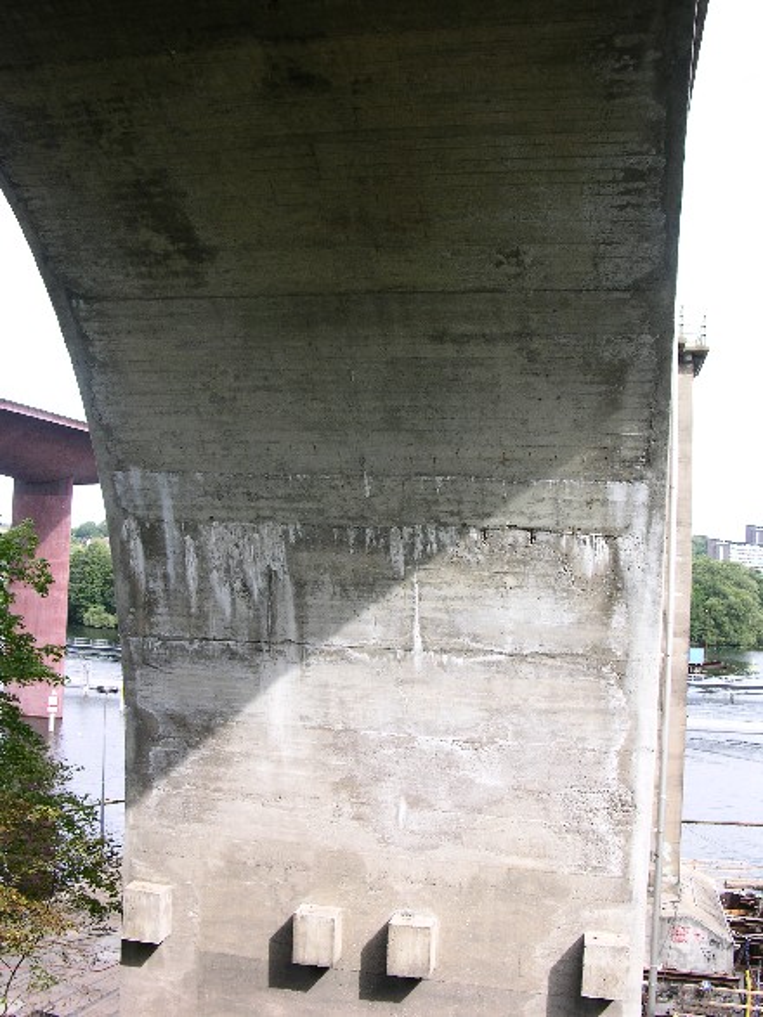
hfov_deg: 40.7
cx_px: 382
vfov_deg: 52.6
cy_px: 508
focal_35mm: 35
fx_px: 1029
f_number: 5.6
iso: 50
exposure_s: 1/69.5
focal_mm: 8.9
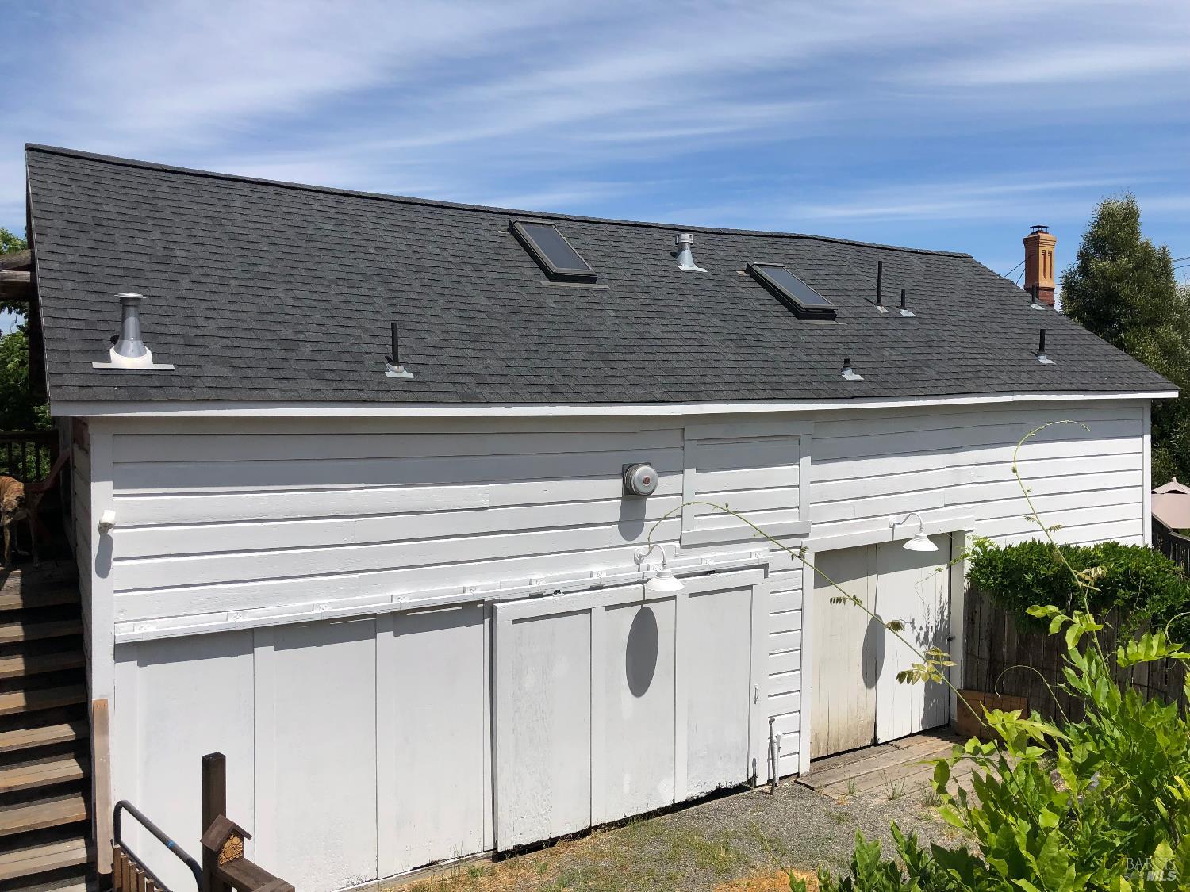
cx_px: 595
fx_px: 963
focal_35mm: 28
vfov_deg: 49.7
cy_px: 446
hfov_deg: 63.4
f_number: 1.8
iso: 25
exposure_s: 1/4425
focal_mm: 4
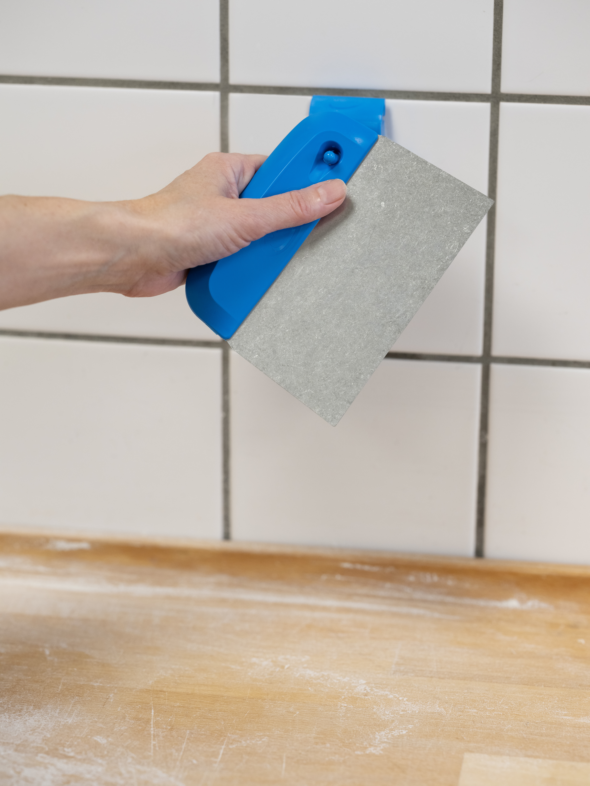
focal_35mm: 87
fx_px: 1977
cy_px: 393
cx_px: 295
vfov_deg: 22.5
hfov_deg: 17.0
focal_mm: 110
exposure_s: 1/250
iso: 640
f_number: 4
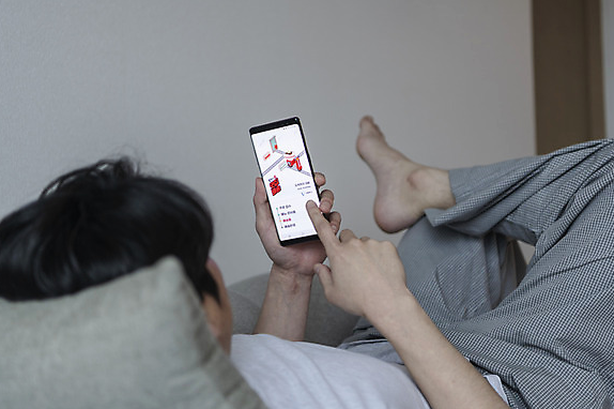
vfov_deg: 20.0
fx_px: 1159
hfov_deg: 29.7
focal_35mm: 68
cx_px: 314
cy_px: 213
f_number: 3.2
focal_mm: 65
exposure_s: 1/100
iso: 500
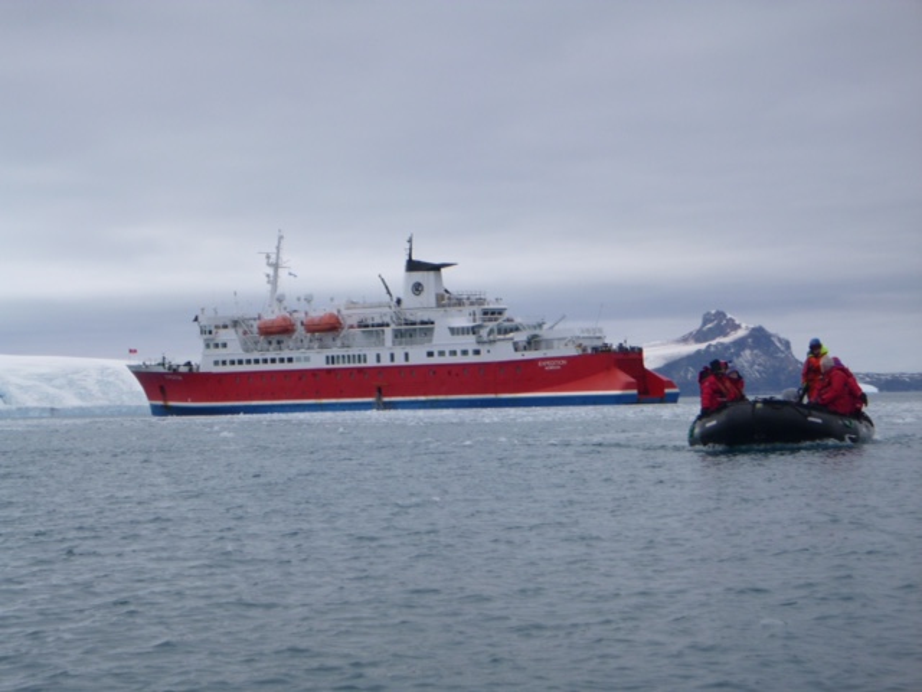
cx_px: 461
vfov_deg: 14.8
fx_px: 2664
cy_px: 346
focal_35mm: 100
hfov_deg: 19.6
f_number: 5.7
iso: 100
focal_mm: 18
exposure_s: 1/320
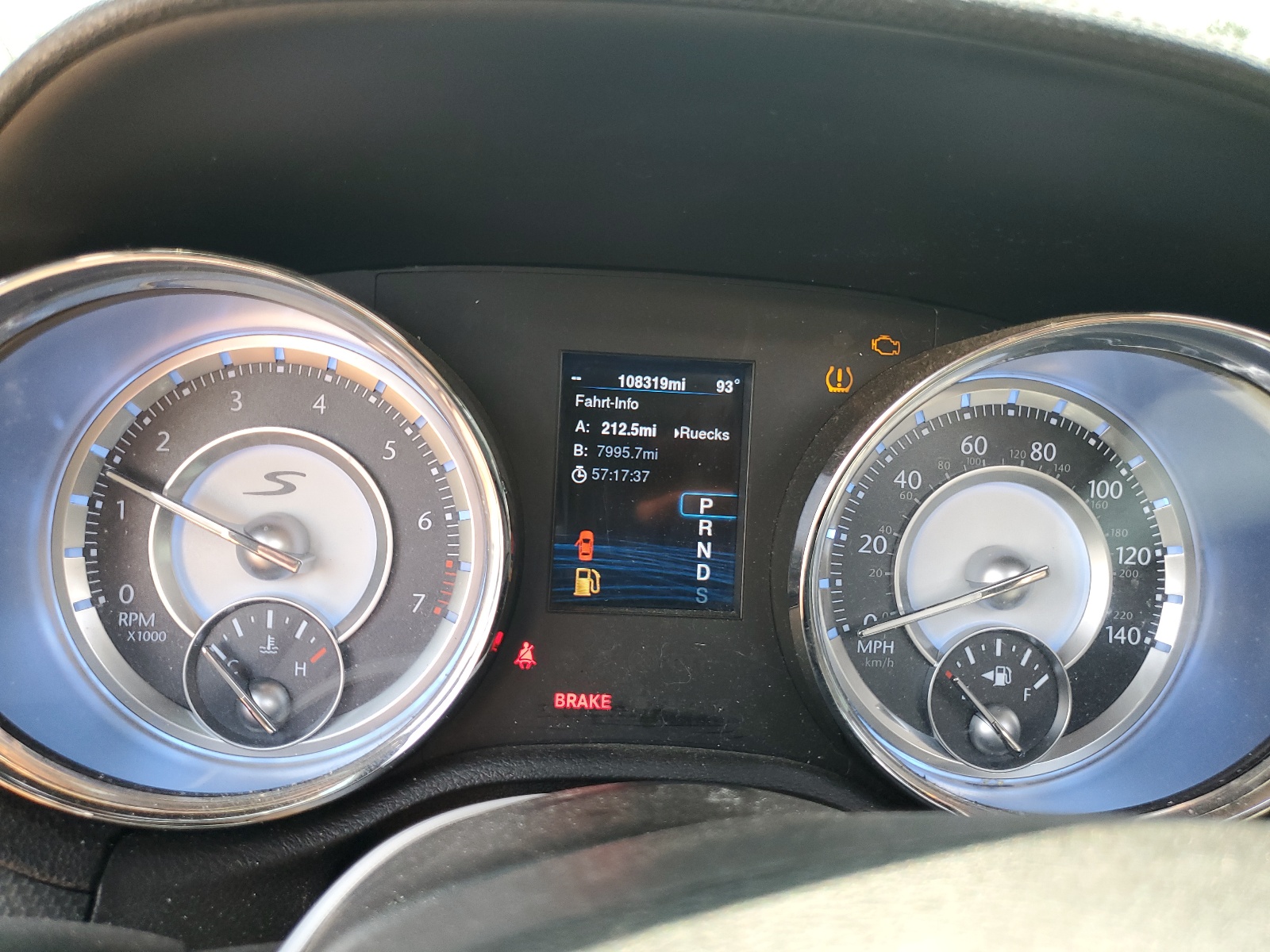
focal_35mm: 26
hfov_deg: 67.3
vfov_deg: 53.1
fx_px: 954
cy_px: 476
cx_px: 635
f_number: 1.5
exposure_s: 1/120
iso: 78
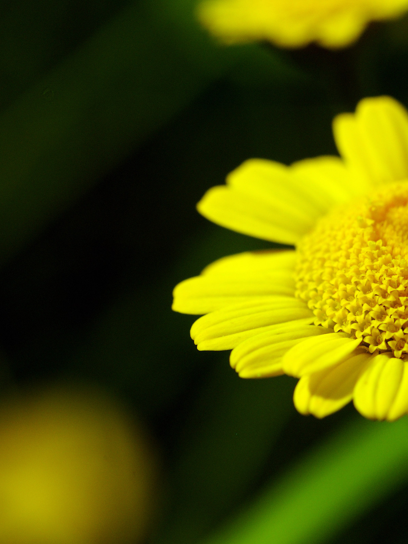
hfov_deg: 7.6
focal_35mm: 196
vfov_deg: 10.1
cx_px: 356
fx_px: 3080
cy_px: 272
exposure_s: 1/800
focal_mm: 90
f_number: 10
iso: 400
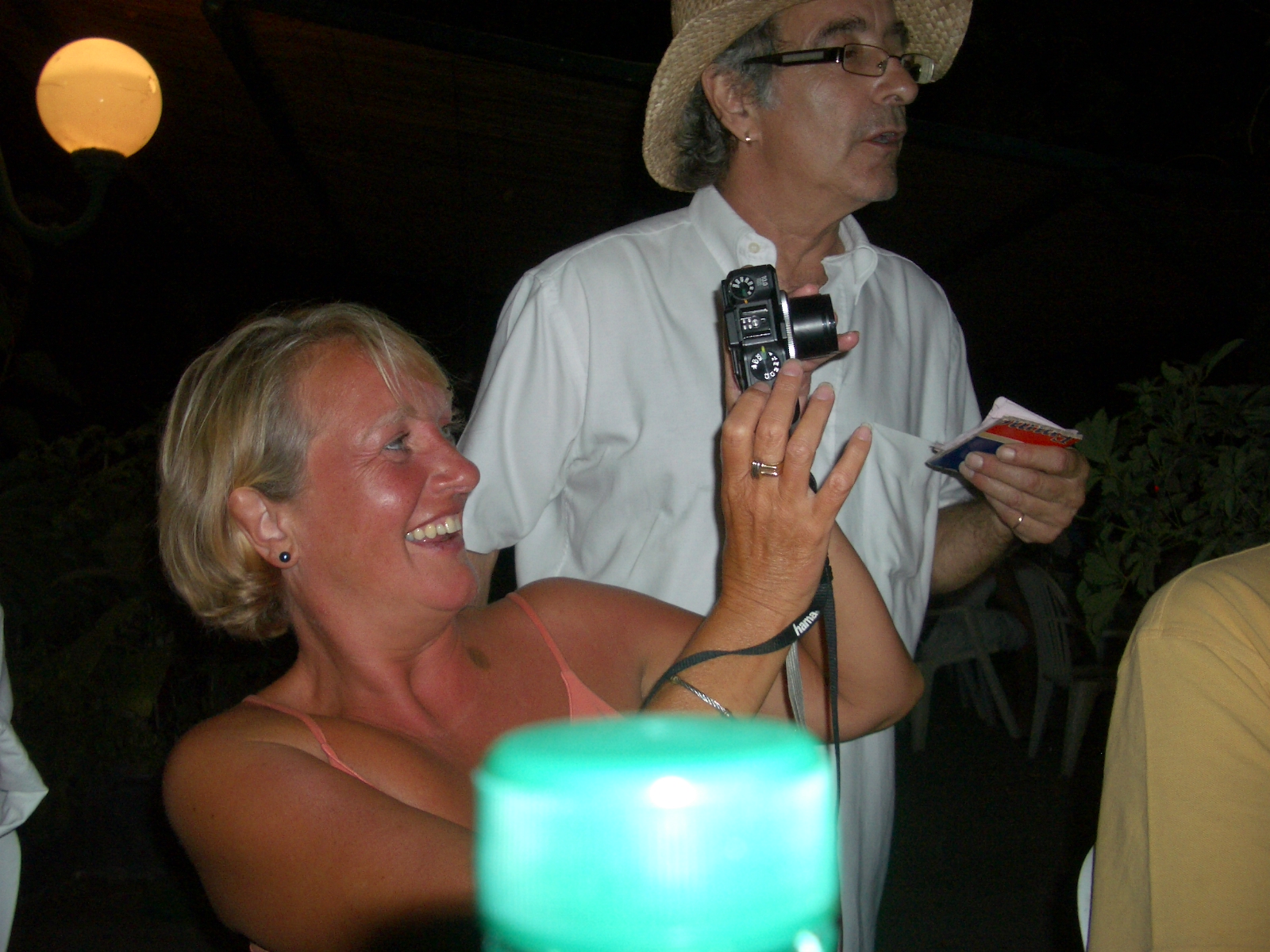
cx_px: 635
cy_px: 476
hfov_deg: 52.6
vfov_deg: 40.7
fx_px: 1284
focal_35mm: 35
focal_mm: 5.8
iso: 100
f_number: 2.6
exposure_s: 1/60
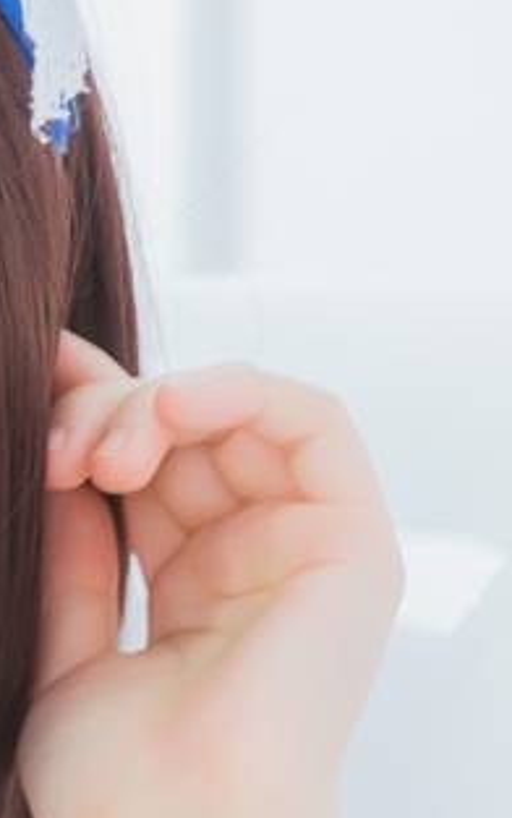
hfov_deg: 4.0
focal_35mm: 328
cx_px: -572
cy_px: 1964
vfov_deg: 6.1
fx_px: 7313
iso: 640
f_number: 2.8
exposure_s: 1/125
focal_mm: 56
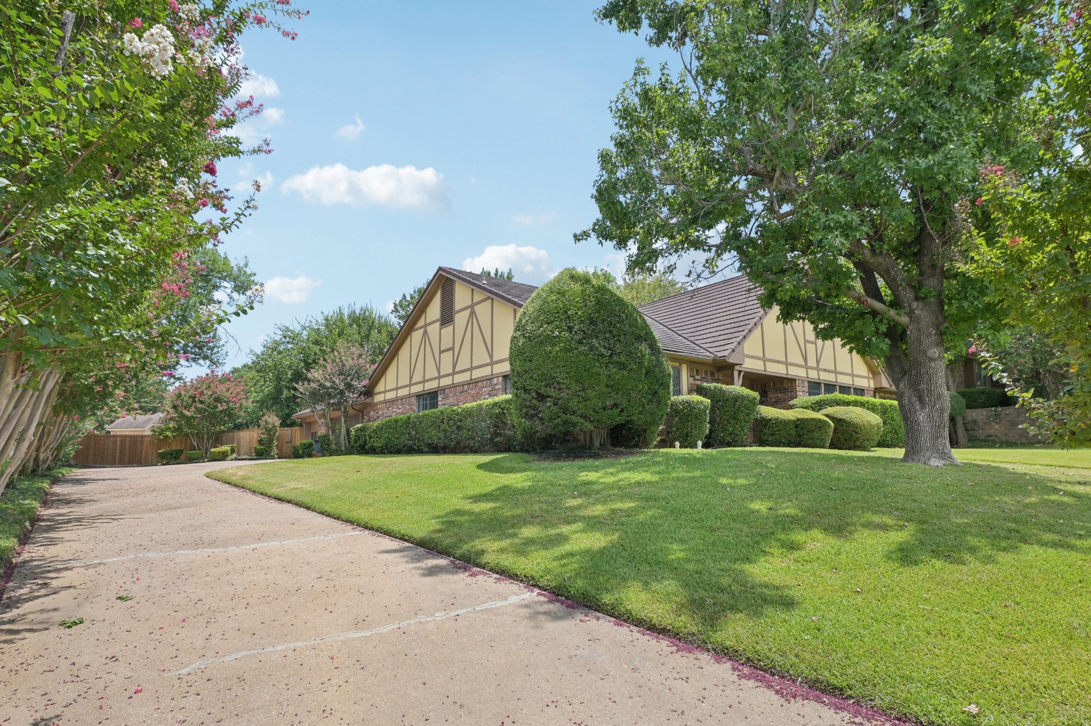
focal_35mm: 19
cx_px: 546
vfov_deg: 64.5
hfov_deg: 87.0
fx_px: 575
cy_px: 363
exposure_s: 1/800
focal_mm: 19
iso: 400
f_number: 8
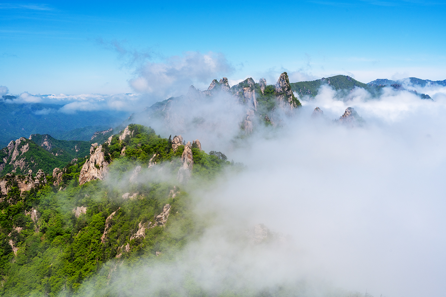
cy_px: 148
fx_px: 446
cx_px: 223
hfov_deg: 53.1
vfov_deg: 36.9
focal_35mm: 36
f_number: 11
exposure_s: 1/640
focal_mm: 36
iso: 160
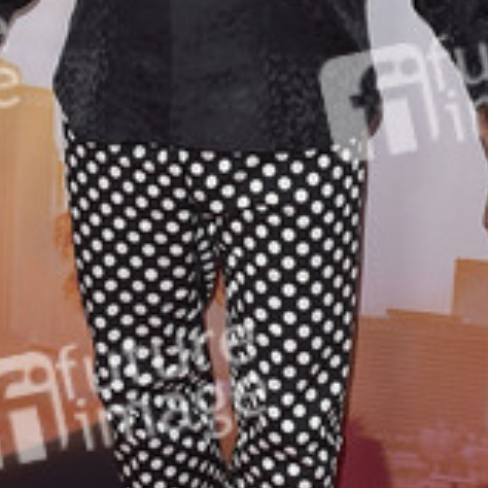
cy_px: -65
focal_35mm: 69
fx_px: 1101
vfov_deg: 23.3
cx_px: 199
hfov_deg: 25.0
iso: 500
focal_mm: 32
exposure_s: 1/250
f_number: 5.6
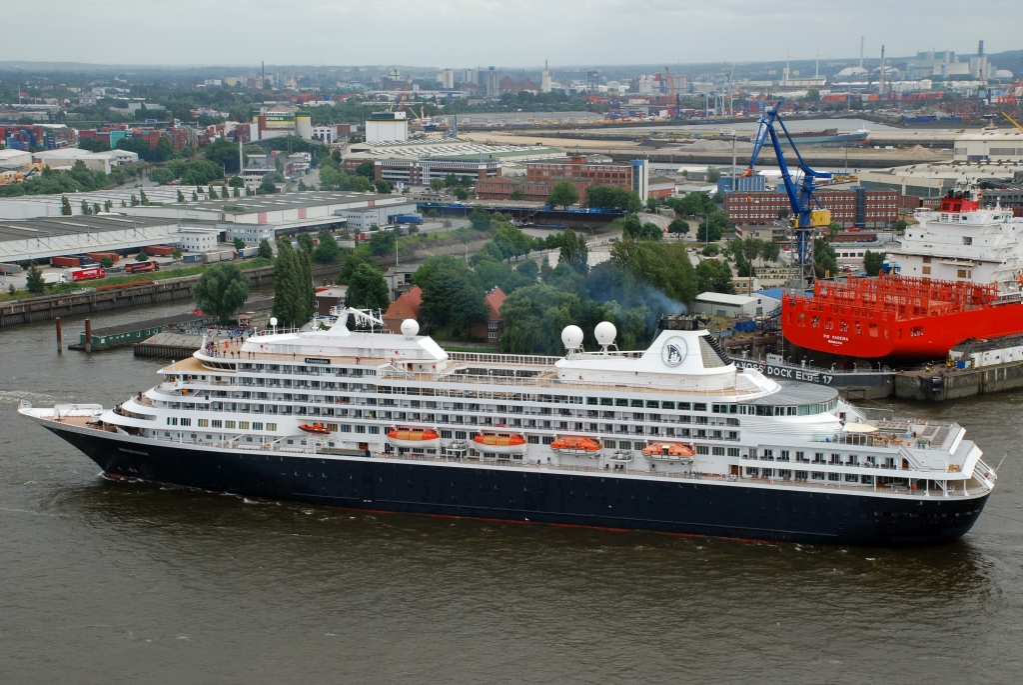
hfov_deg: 33.4
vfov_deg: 22.7
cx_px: 512
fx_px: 1707
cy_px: 342
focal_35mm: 60
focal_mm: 40
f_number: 9
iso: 200
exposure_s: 1/160
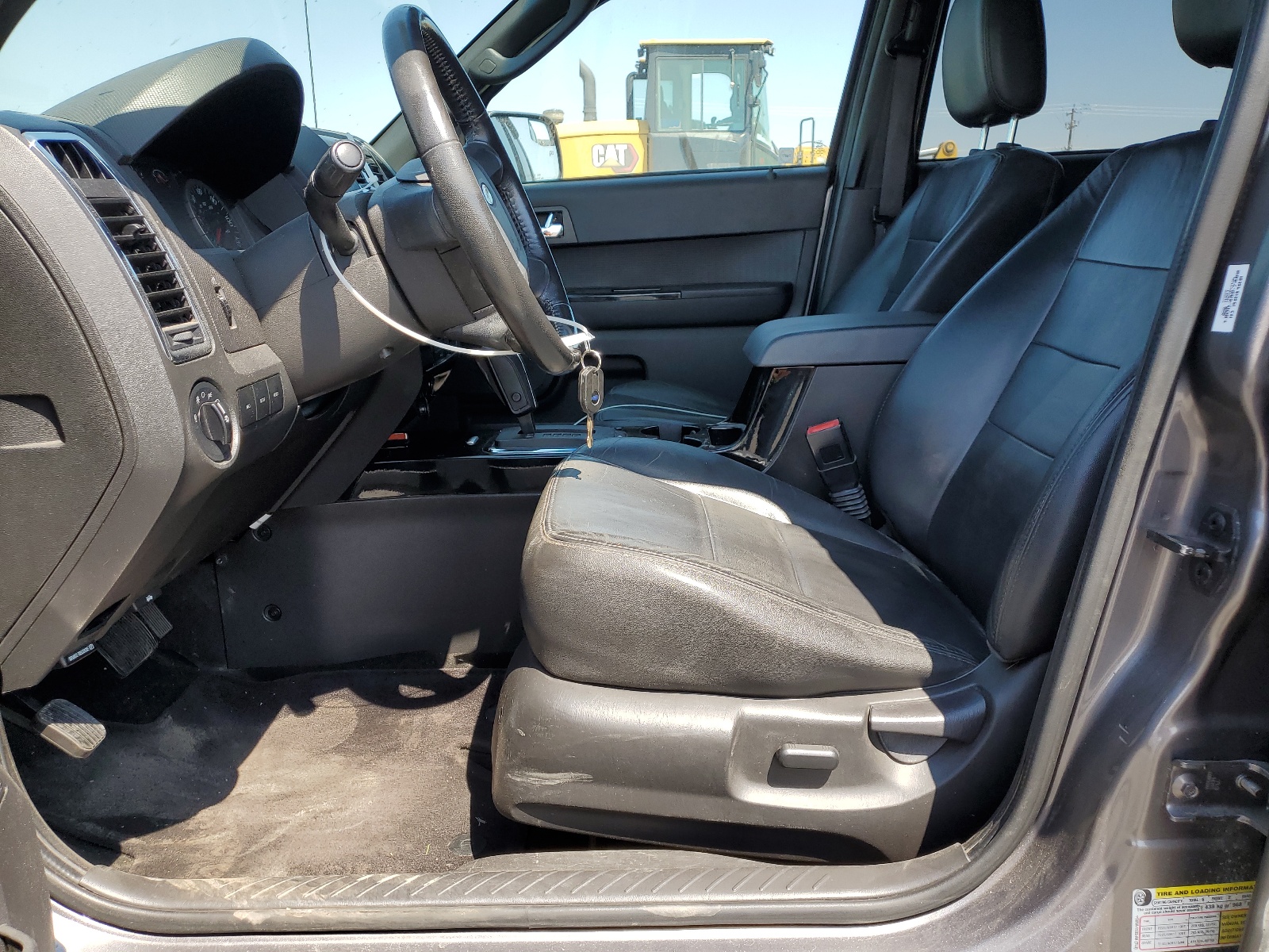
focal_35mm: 26
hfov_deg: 67.3
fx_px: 953
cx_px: 634
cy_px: 476
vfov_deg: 53.1
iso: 50
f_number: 1.5
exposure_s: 1/833
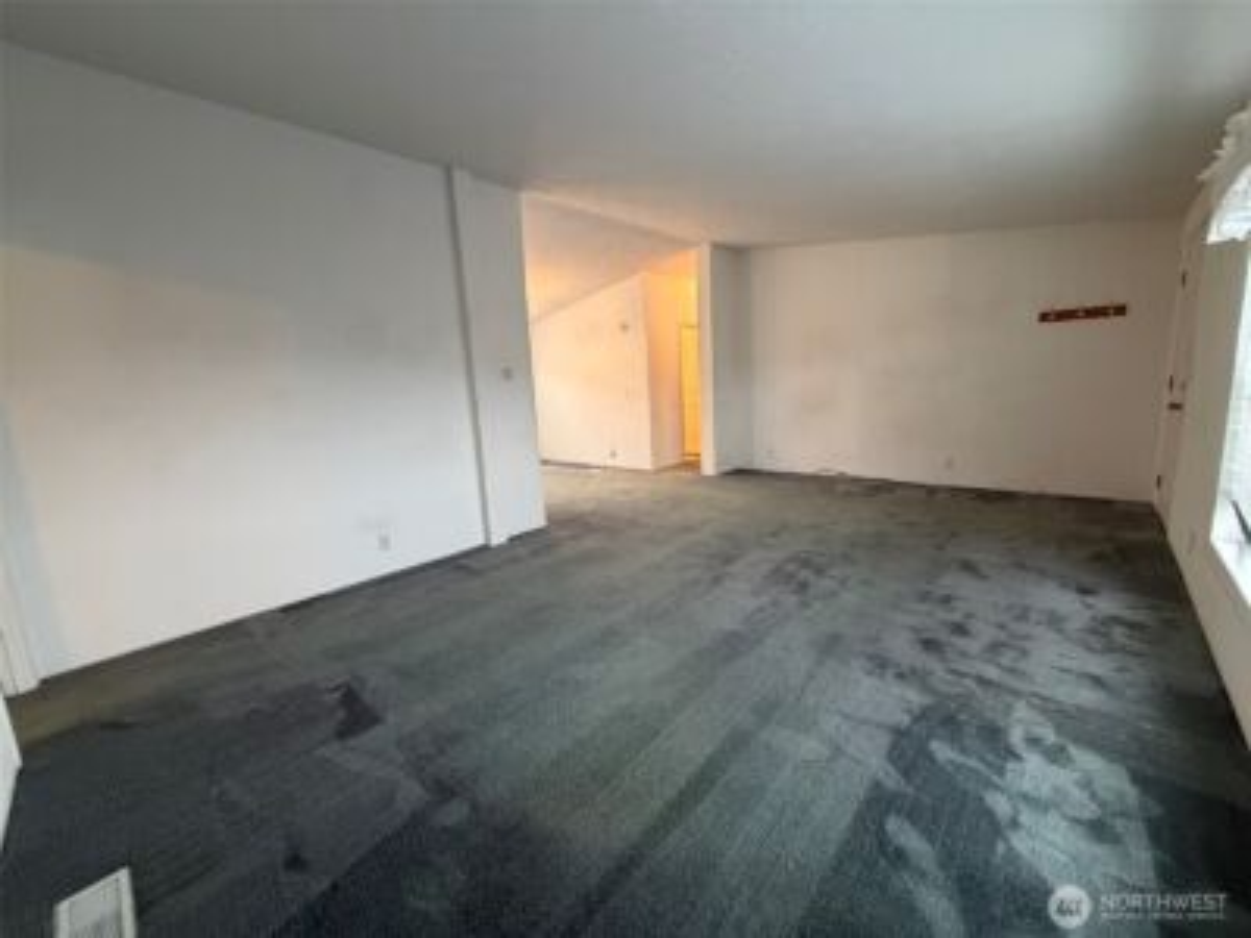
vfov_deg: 85.7
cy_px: 469
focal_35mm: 14
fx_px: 506
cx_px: 626
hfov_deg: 102.1
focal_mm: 2.22
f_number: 2.2
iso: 400
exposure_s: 1/60
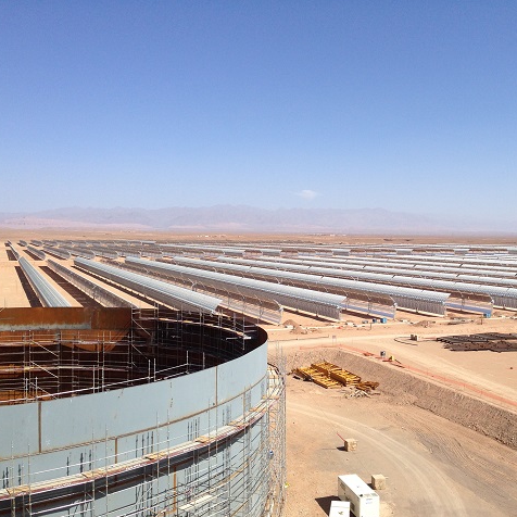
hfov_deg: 41.6
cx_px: 322
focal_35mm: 40
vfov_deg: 41.9
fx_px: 676
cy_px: 265
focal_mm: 4.12
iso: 50
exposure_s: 1/2088
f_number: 2.4
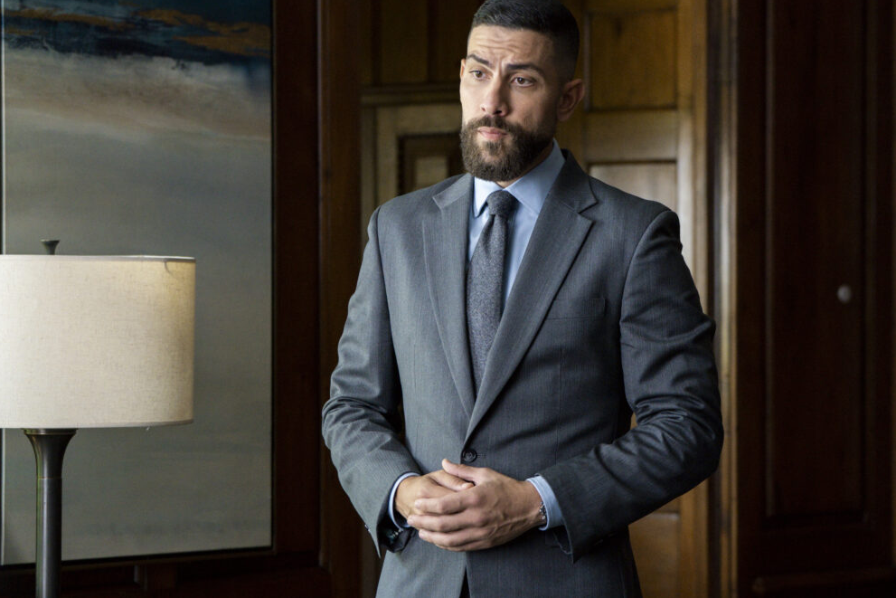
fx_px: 3858
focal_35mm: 155
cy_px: 290
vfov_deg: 8.9
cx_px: 458
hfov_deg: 13.2
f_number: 6.3
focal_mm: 150
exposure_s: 1/250
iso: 6400
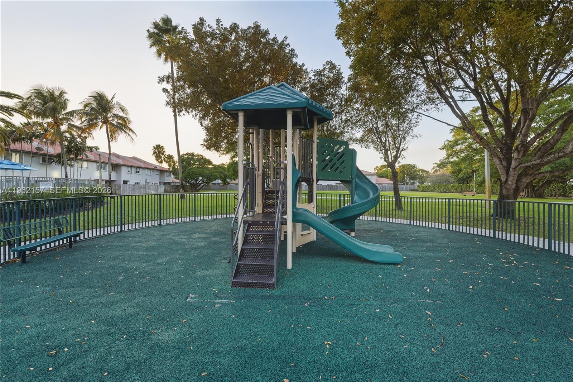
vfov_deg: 77.7
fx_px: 237
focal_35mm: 15
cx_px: 286
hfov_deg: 100.8
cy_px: 191
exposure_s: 1/500
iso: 100
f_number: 3.5
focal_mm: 14.9
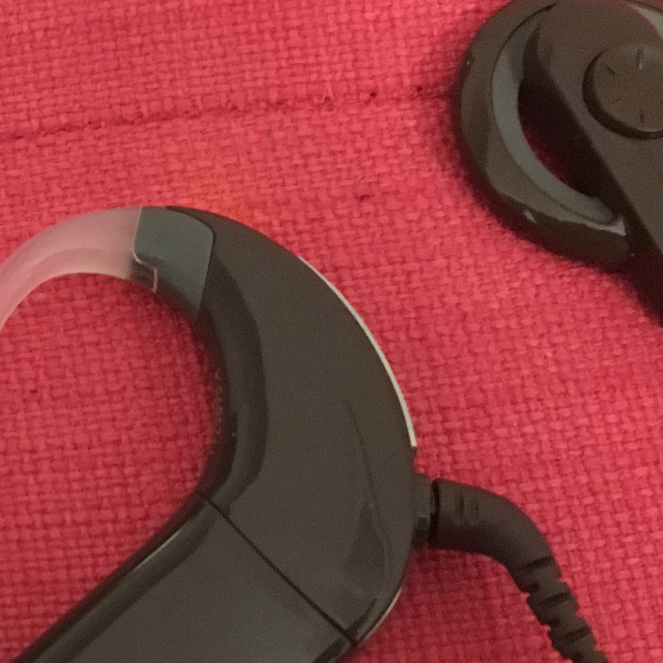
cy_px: 370
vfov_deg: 20.4
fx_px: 1842
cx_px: -160
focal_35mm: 85
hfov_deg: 19.1
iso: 640
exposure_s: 1/17
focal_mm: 4.15
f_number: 2.2
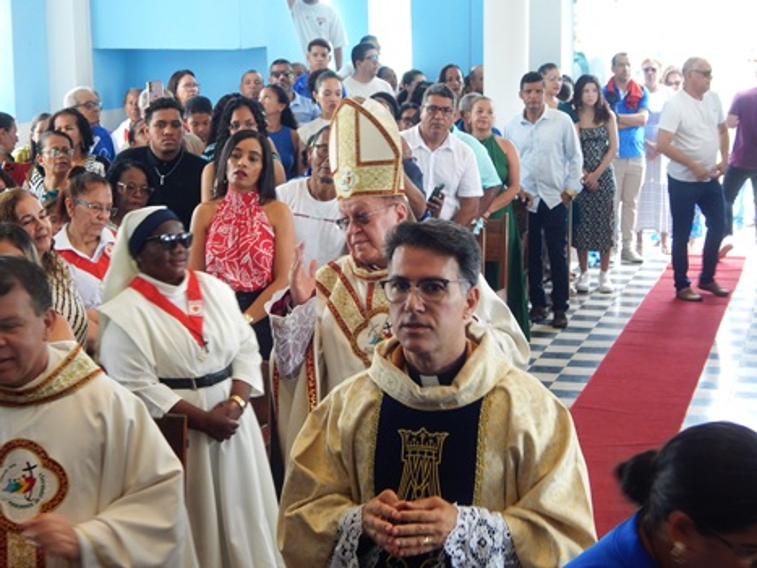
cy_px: 284
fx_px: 1640
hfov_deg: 26.0
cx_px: 378
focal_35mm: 75
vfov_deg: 19.6
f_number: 4.2
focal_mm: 13.5
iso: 200
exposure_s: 1/30
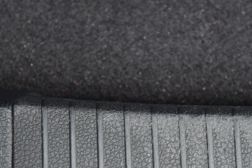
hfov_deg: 8.8
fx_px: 1632
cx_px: 158
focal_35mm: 233
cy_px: 138
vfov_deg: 5.9
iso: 500
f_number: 4
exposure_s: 1/60
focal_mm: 120
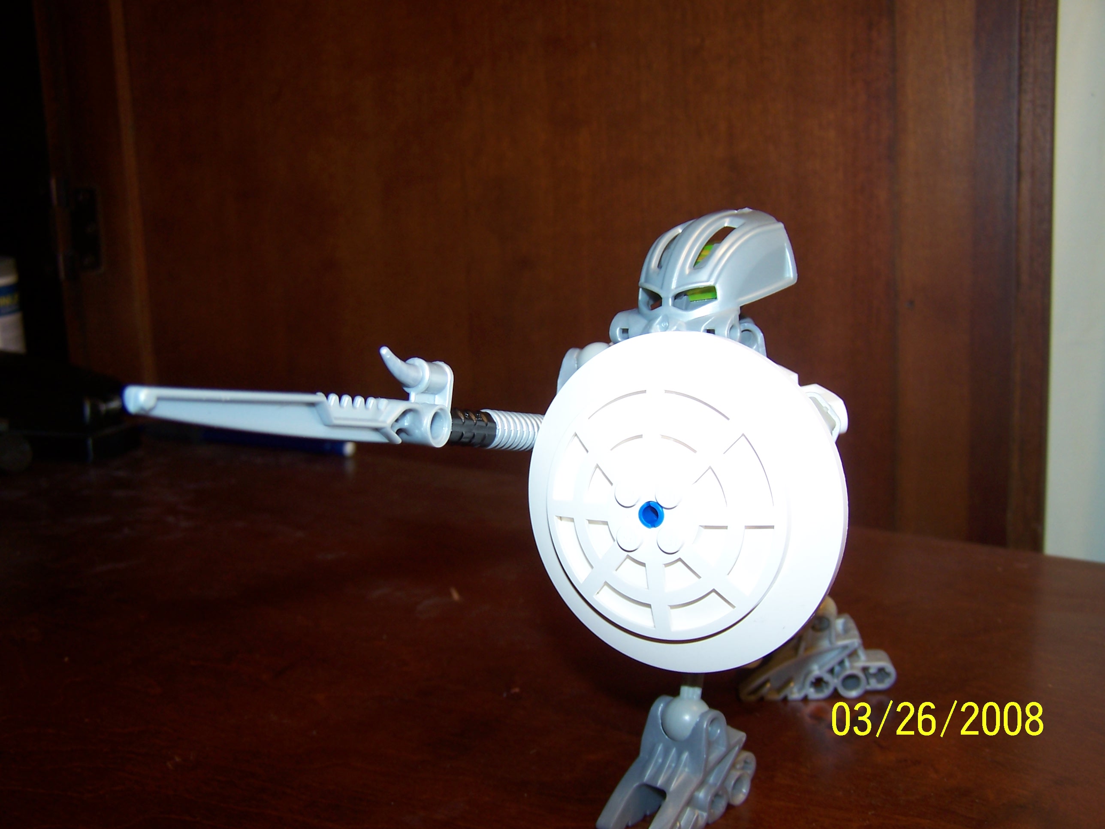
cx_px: 552
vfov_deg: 37.7
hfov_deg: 49.0
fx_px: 1213
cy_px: 414
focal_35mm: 38
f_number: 2.8
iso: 80
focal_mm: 6.3
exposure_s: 1/60
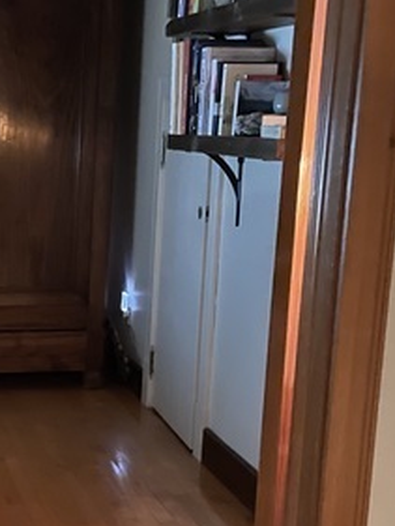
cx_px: 0
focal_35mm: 71
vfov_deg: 27.2
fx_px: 1079
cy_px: 358
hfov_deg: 20.1
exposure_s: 1/20
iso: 1000
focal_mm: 4.2
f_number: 1.6
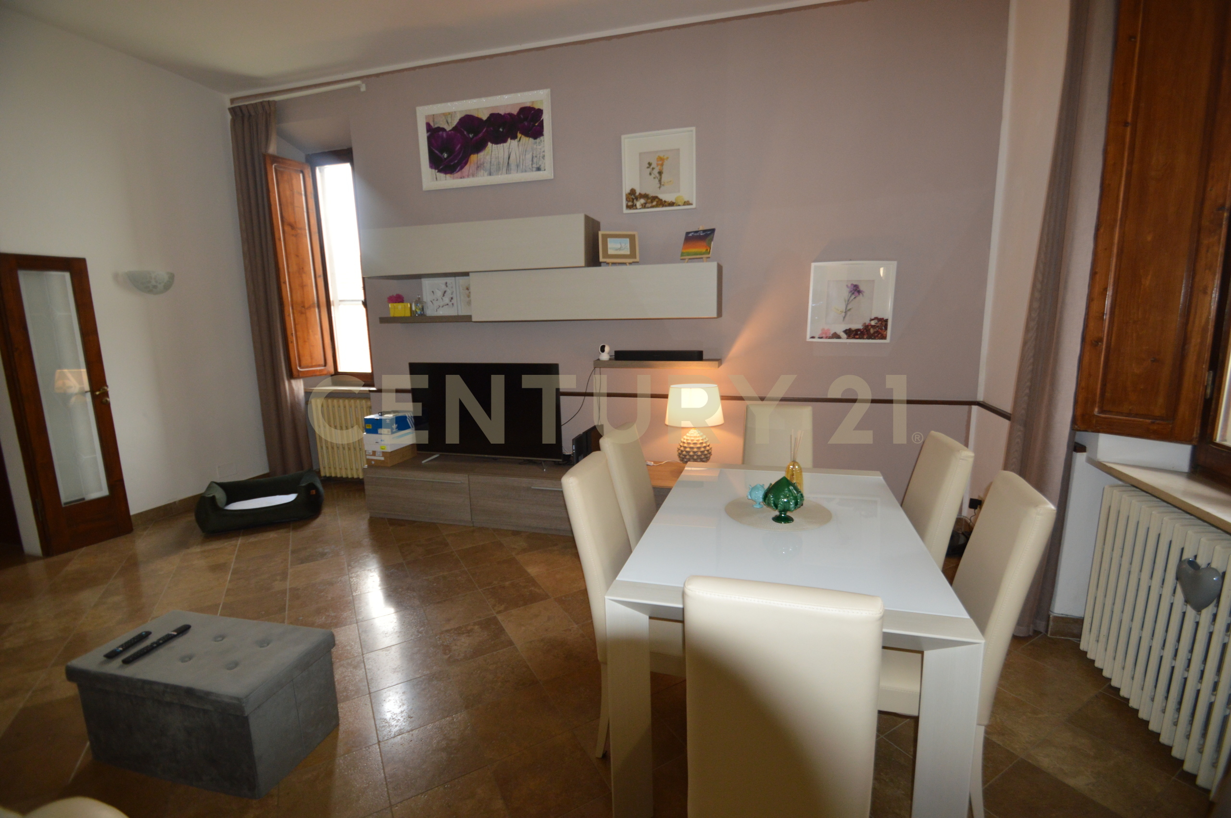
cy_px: 409
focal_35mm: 15
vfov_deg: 77.2
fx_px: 512
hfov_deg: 100.4
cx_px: 616
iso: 560
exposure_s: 1/60
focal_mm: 10
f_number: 3.5
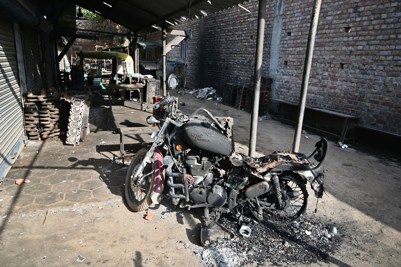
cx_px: 200
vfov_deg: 53.1
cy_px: 134
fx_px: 267
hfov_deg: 73.8
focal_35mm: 24
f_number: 4.5
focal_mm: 24
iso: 125
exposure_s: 1/320
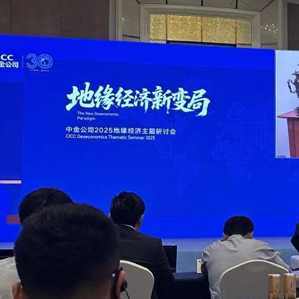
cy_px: 152
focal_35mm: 70
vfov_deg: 24.7
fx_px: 684
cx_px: 296
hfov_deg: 23.6
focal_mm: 6.86
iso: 200
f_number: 1.78
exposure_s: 1/100
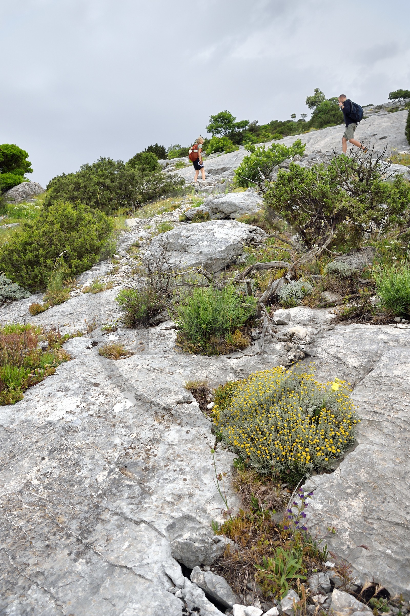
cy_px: 308
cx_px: 205
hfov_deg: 44.9
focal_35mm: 29
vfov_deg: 63.7
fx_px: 496
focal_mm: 29
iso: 200
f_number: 9
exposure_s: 1/200
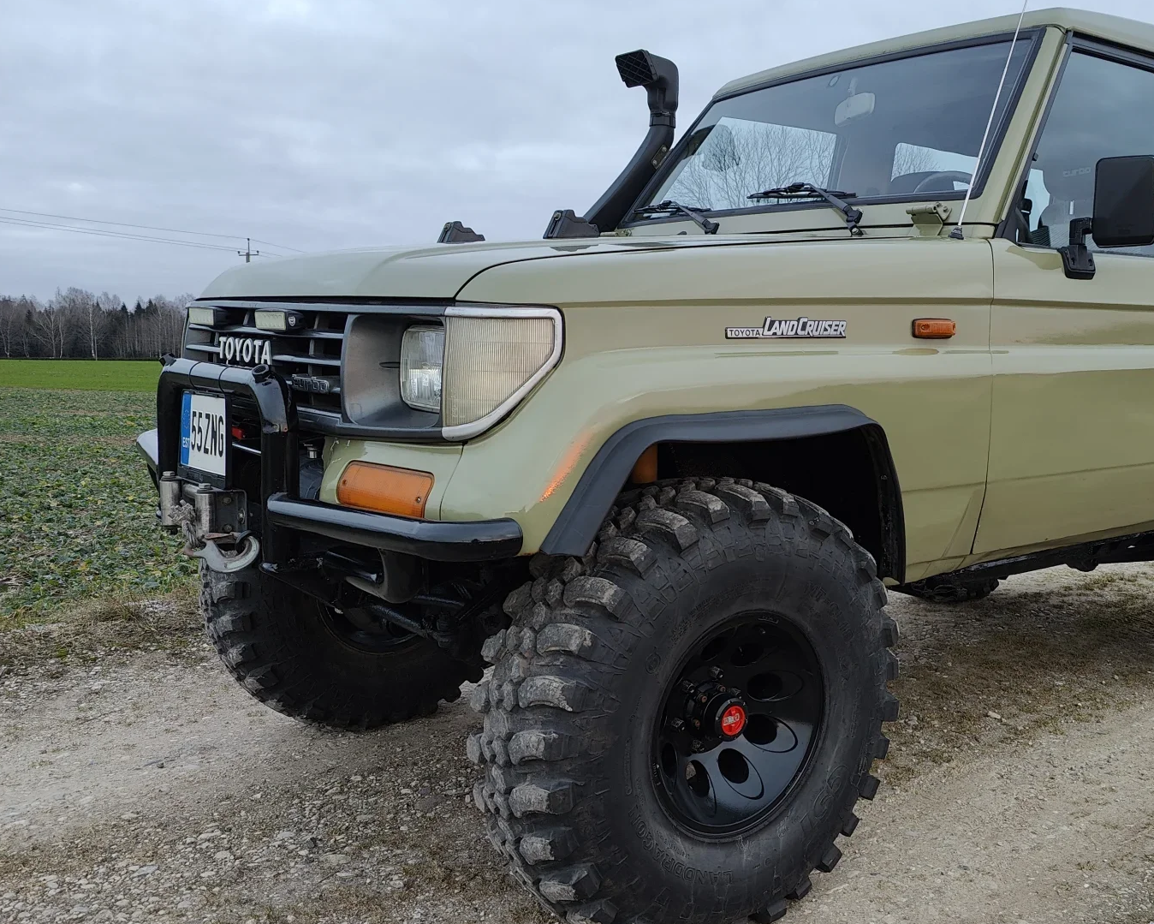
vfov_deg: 45.8
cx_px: 810
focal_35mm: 32
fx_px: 1093
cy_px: 479
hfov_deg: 54.0
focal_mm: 6.06
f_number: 1.8
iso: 160
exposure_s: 1/57
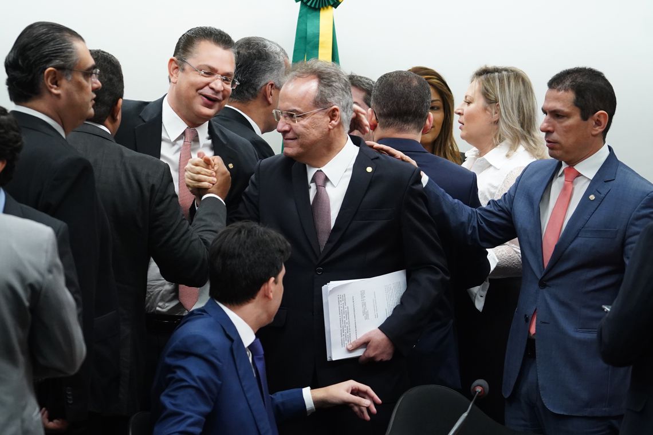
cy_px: 218
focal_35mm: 175
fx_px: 3174
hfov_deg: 11.7
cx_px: 326
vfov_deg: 7.8
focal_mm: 117
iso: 3200
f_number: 4
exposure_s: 1/400
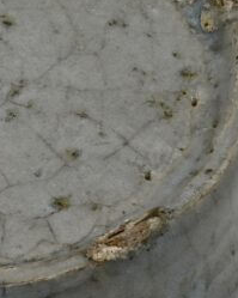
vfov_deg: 11.3
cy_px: 230
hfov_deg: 8.9
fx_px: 1498
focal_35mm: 170
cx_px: -67
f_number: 22
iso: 3200
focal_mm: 44
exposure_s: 1/640
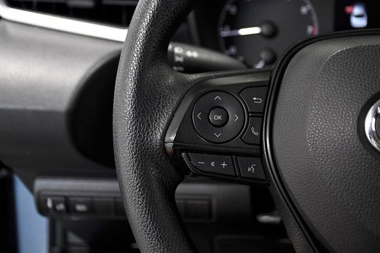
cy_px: 128
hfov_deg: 30.9
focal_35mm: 65
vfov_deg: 20.9
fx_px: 686
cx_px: 213
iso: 2500
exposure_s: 1/200
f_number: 4.2
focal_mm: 38
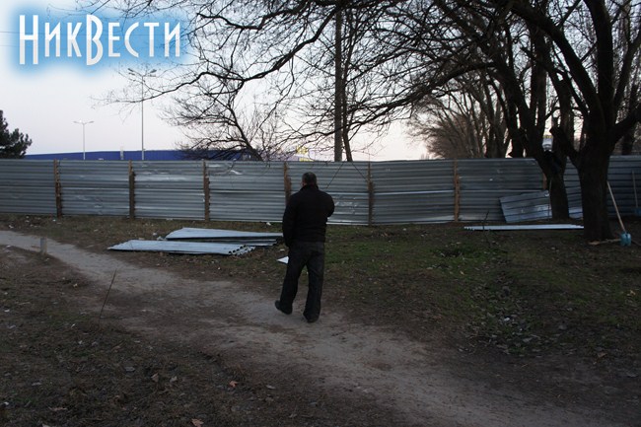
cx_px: 320
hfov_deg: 61.9
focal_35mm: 30
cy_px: 214
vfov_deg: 43.6
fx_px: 534
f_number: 4
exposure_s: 1/30
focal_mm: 20
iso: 800
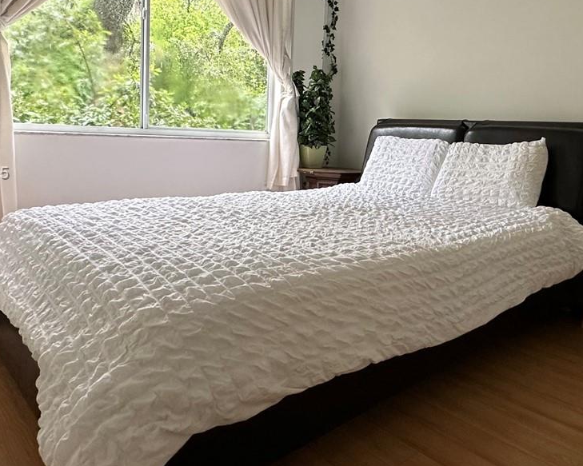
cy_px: 174
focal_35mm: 30
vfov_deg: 48.0
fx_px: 518
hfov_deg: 57.4
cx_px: 393
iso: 320
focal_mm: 2.22
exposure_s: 1/120
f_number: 2.2
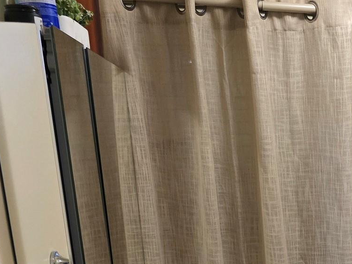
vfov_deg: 21.4
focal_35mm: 63
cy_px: 329
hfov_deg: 28.0
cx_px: 387
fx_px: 641
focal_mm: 6.3
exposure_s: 1/60
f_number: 1.7
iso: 800
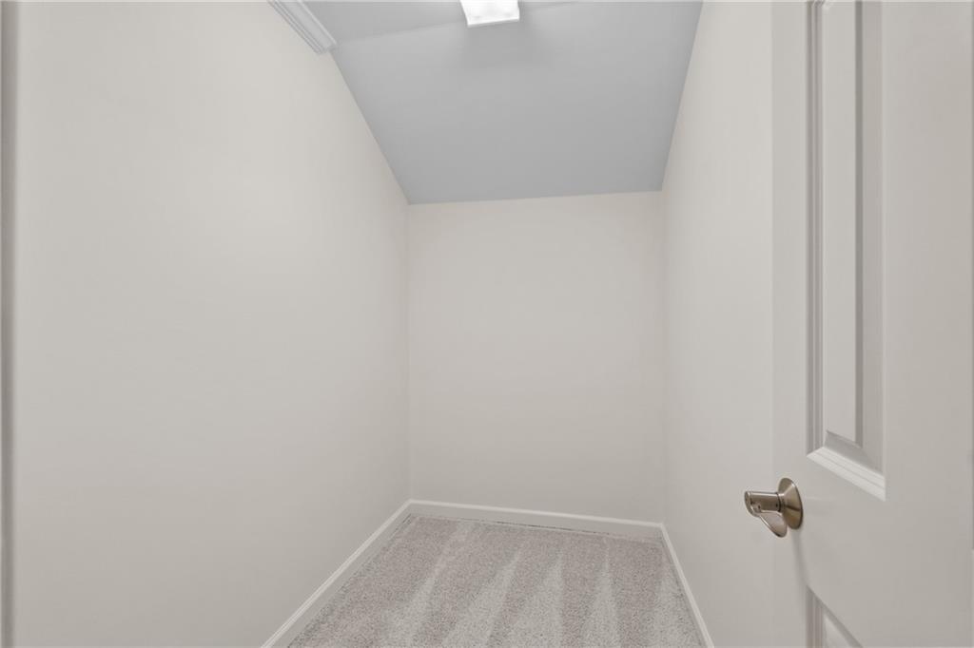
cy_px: 324
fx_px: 446
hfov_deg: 95.0
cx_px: 487
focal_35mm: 16
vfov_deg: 72.0
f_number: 6.3
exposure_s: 1/40
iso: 1250
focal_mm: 16.5
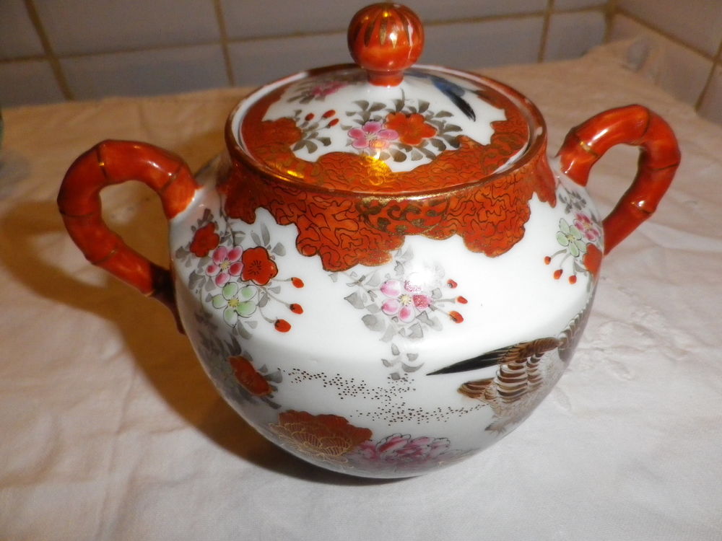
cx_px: 361
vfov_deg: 54.9
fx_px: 521
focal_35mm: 25
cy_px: 270
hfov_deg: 69.4
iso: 400
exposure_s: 1/50
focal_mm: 4.5
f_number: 7.1
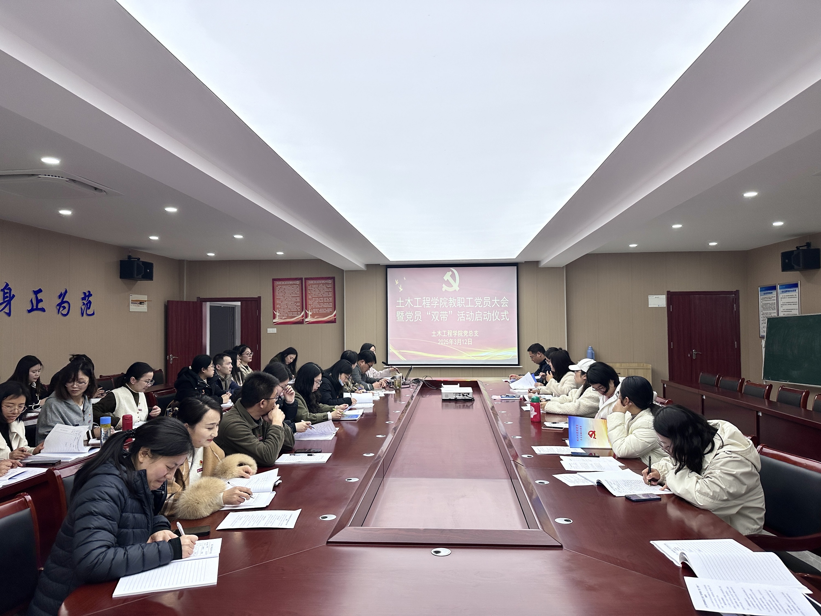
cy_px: 308
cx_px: 410
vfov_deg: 56.8
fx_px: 569
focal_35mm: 24
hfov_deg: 71.6
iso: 80
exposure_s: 1/429
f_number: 1.78
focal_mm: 6.86
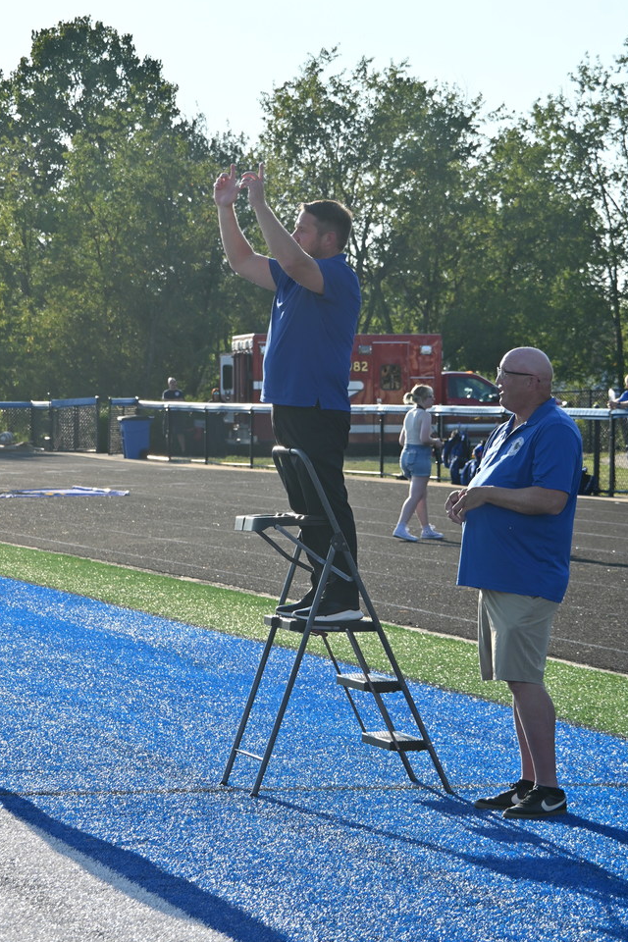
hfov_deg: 12.2
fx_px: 2930
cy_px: 449
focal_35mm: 112
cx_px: 324
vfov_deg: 18.3
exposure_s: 1/320
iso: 100
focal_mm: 70
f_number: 6.3
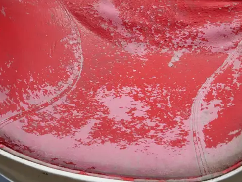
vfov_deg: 24.8
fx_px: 406
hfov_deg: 33.1
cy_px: 32
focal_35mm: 58
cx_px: 144
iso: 250
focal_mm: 14
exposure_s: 1/60
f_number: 3.5
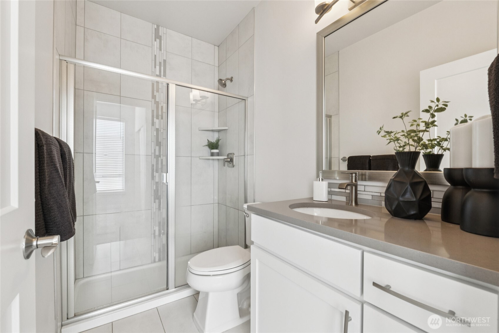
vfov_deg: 77.3
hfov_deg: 100.4
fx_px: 208
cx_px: 250
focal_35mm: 15
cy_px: 166
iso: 250
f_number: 9
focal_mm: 10
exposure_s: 1/10
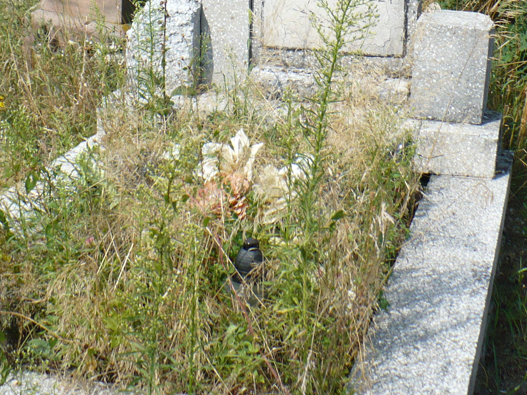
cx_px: 355
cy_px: 38
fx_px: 1096
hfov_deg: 26.9
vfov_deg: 20.0
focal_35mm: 72
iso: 100
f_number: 8
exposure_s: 1/160
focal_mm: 6.1
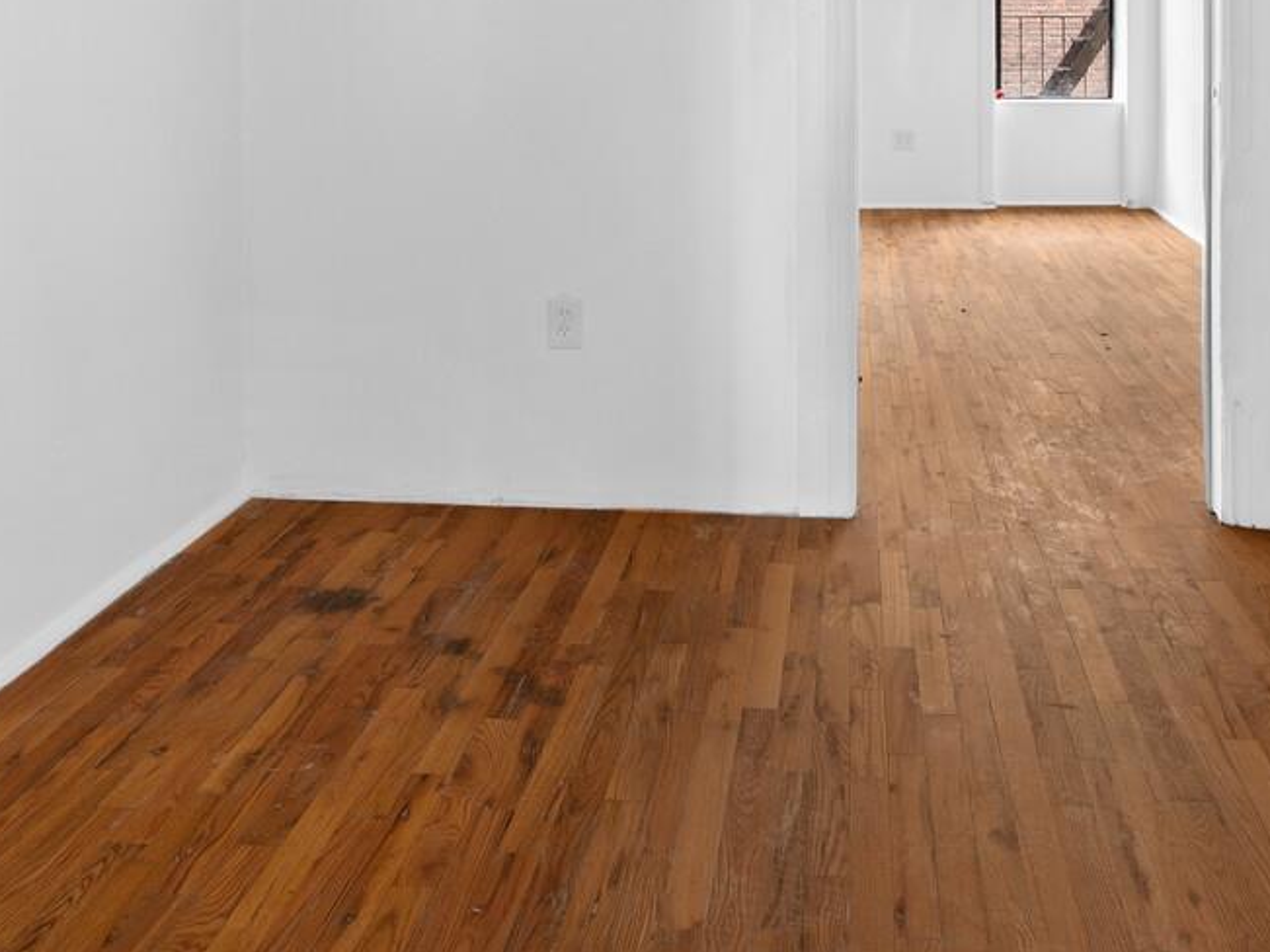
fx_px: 1137
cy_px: 57
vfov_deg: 41.1
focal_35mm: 31
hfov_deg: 57.1
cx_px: 843
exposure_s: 4
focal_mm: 14
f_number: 11
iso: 320
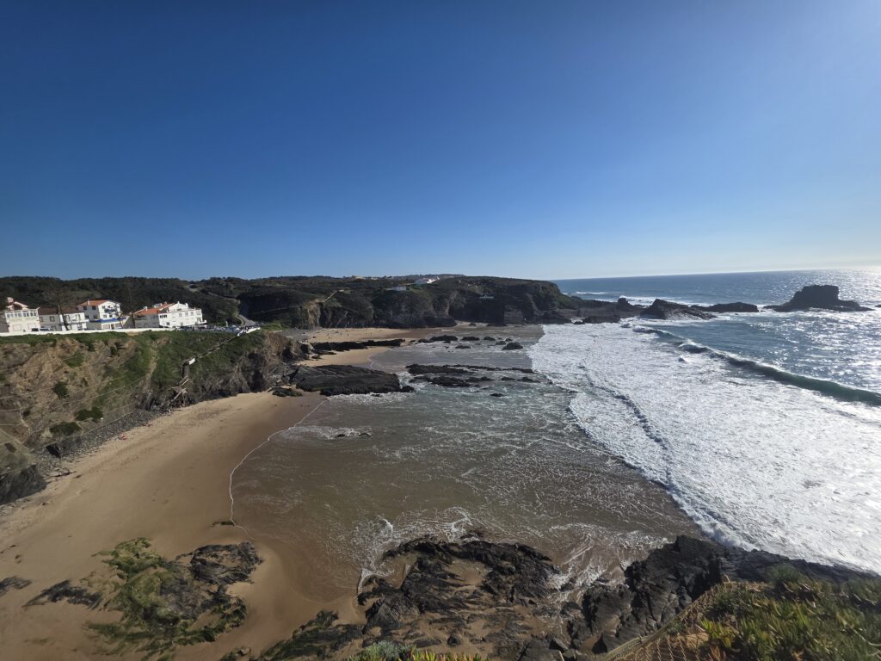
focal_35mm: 13
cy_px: 330
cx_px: 440
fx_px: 331
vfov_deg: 89.9
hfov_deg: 106.2
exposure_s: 1/3953
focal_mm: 2.2
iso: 40
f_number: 1.9
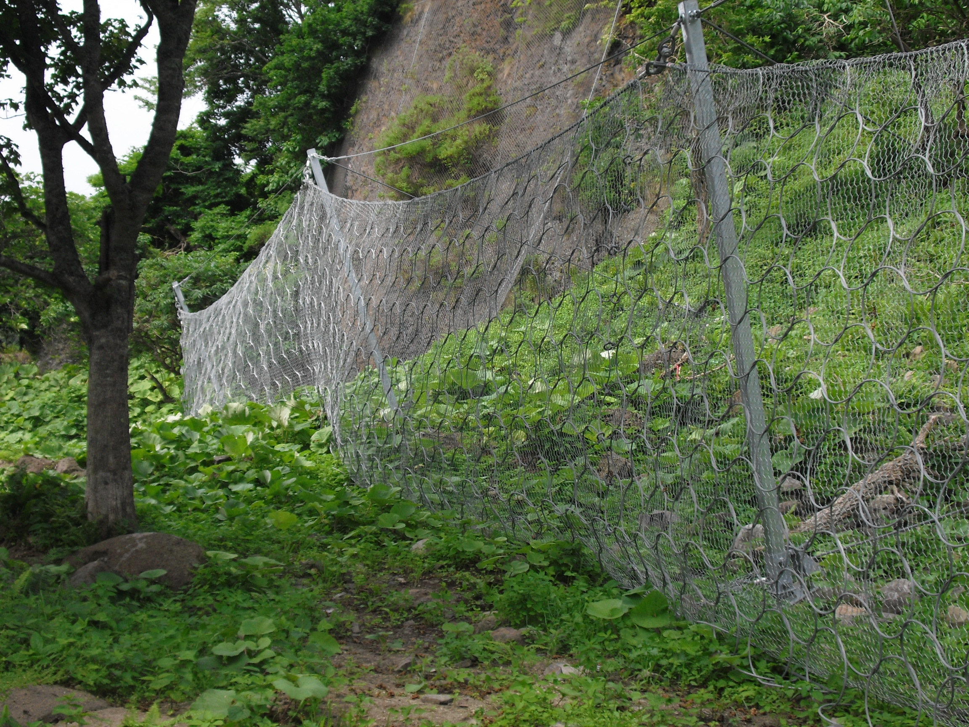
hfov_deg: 36.2
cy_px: 364
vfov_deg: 27.5
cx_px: 484
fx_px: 1484
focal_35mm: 53
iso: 100
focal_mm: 9.4
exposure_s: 1/100
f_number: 9.6
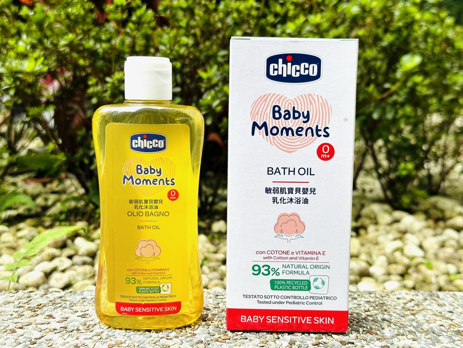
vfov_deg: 30.3
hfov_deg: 39.7
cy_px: 174
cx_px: 232
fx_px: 642
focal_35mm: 48
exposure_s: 1/543
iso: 64
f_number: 1.78
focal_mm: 6.86
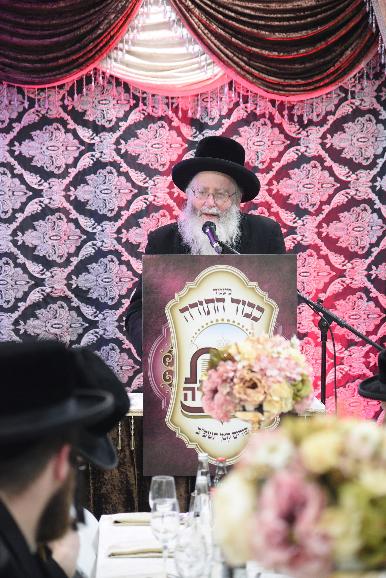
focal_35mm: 120
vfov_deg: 17.1
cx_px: 193
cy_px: 289
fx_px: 1928
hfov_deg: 11.4
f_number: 4
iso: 4000
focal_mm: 120
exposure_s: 1/125
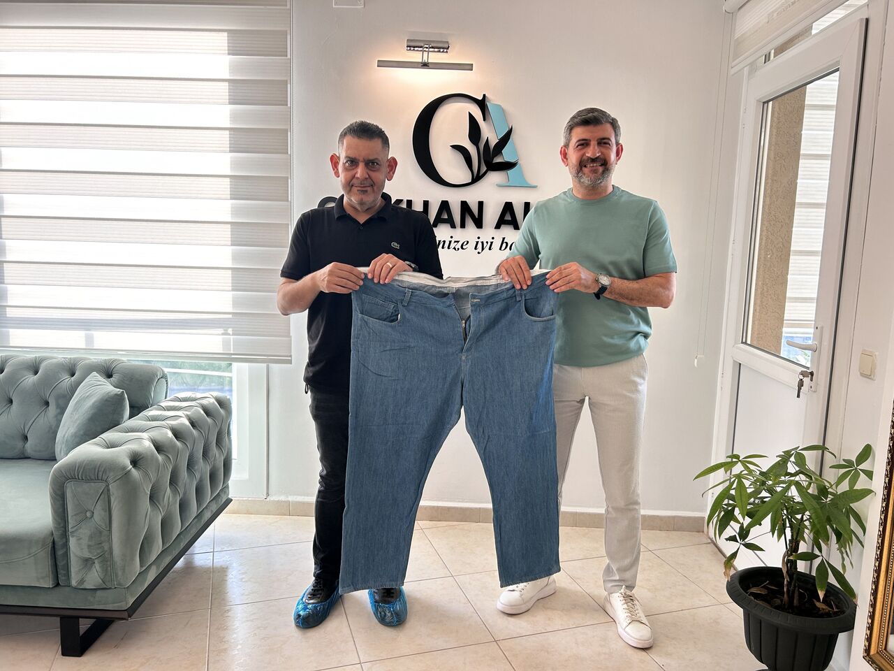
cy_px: 336
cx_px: 447
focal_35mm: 26
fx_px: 671
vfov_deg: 53.1
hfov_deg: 67.3
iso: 40
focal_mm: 5.7
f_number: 1.5
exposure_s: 1/100
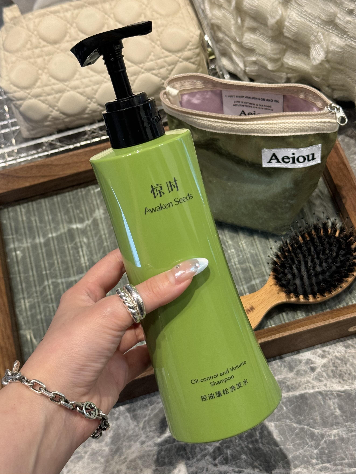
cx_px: 178
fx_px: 658
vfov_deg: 39.7
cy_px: 237
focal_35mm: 48
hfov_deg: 30.3
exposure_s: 1/50
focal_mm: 6.76
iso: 125
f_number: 1.78
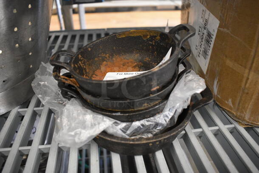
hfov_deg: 67.3
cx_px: 130
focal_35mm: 27
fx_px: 194
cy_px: 86
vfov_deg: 48.0
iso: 3200
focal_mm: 18
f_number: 3.5
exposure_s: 1/125
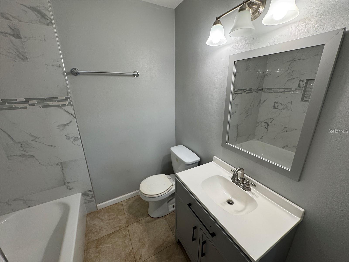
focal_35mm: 14
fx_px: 141
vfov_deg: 85.7
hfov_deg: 102.1
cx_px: 174
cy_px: 131
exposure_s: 1/60
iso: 160
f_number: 2.2
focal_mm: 2.22
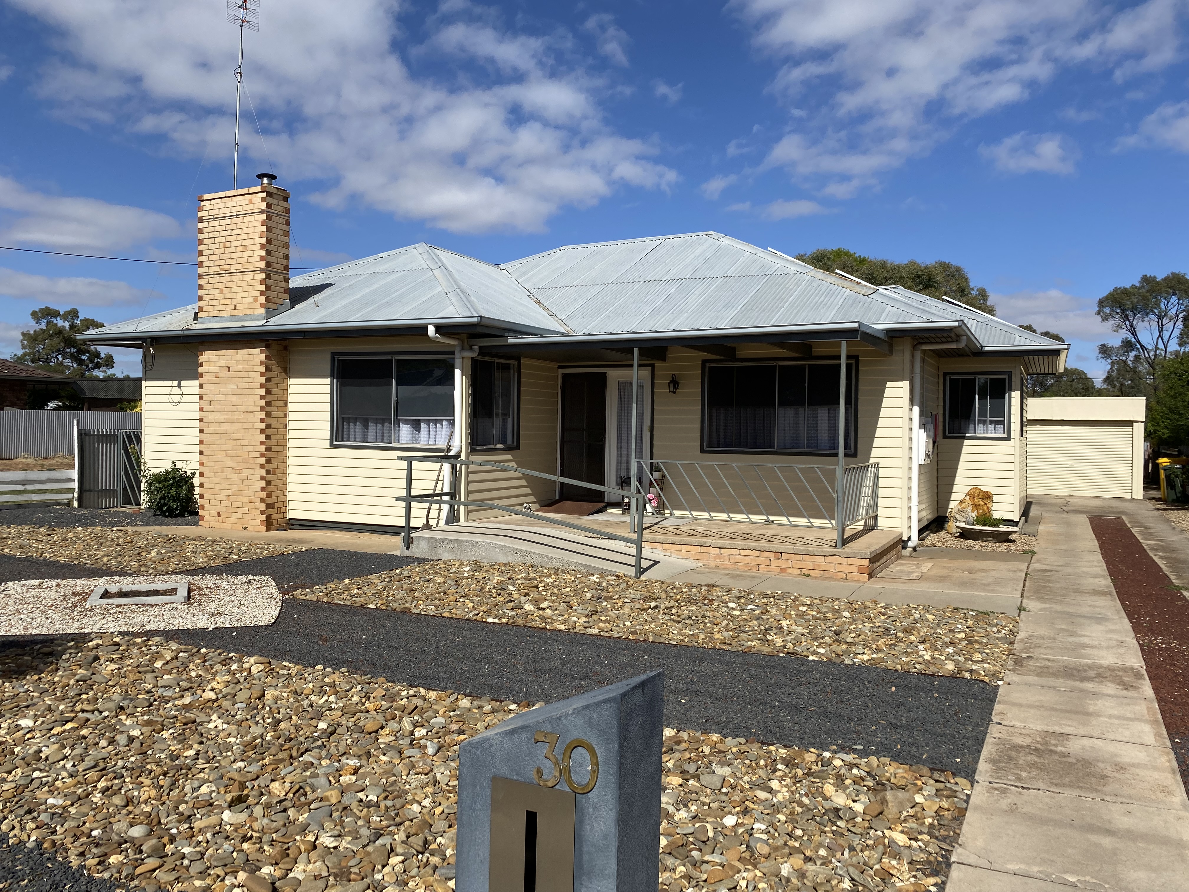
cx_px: 594
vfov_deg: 53.1
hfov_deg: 67.3
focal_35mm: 26
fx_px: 893
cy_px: 446
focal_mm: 4.25
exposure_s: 1/5495
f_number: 1.8
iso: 32
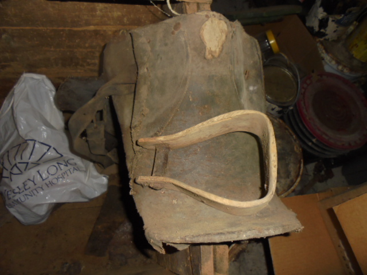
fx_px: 276
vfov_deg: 53.1
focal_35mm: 26
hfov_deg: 67.3
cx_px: 184
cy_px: 138
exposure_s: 1/30
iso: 200
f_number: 3.5
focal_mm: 4.6
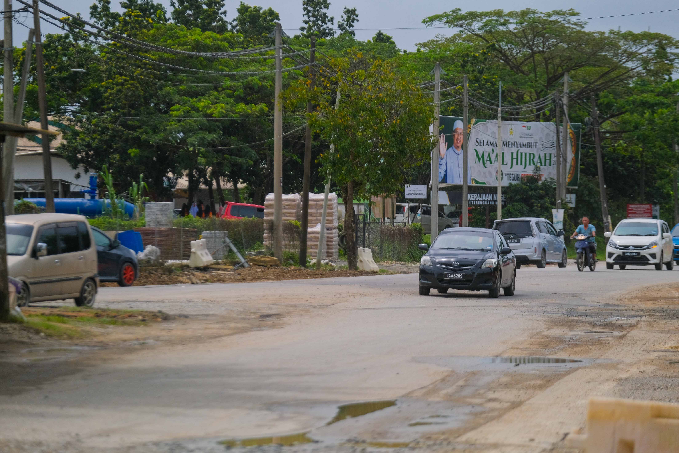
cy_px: 226
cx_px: 340
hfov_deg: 11.9
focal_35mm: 173
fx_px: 3263
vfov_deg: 7.9
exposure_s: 1/8000
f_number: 2.8
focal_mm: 115
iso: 320
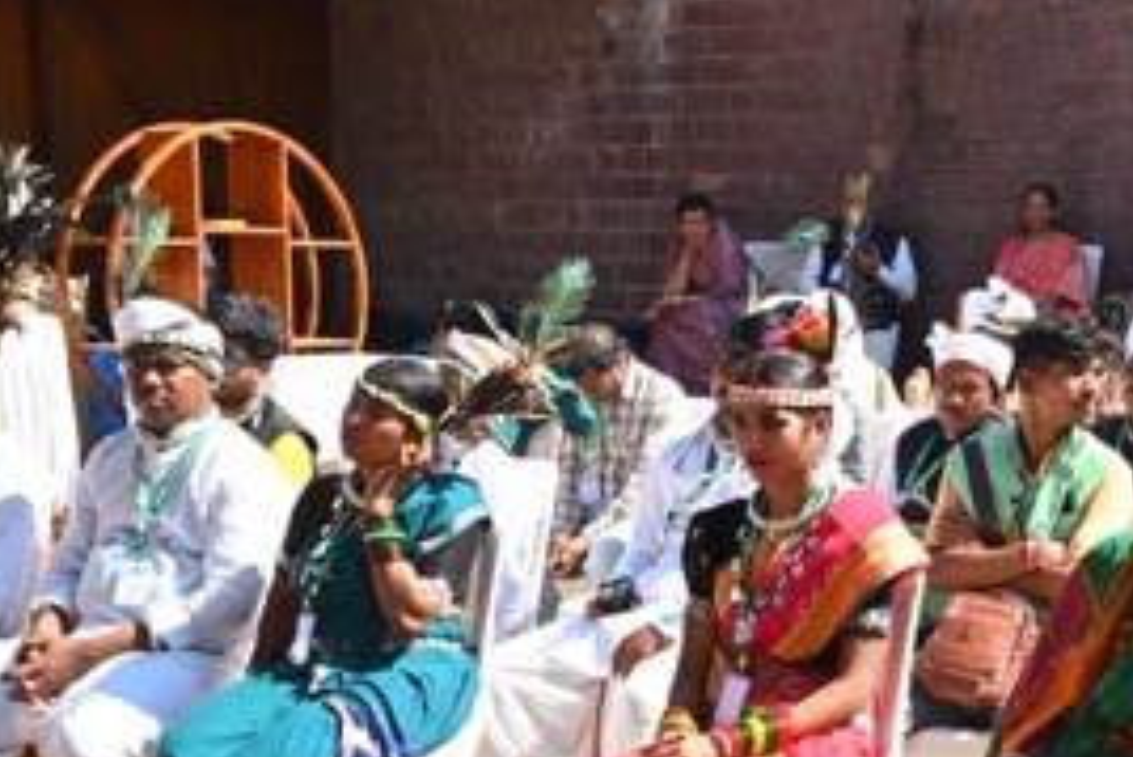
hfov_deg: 26.3
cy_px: 730
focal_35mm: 75
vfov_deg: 17.8
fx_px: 2368
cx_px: 934
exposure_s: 1/320
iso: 250
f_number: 7.1
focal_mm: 31.5
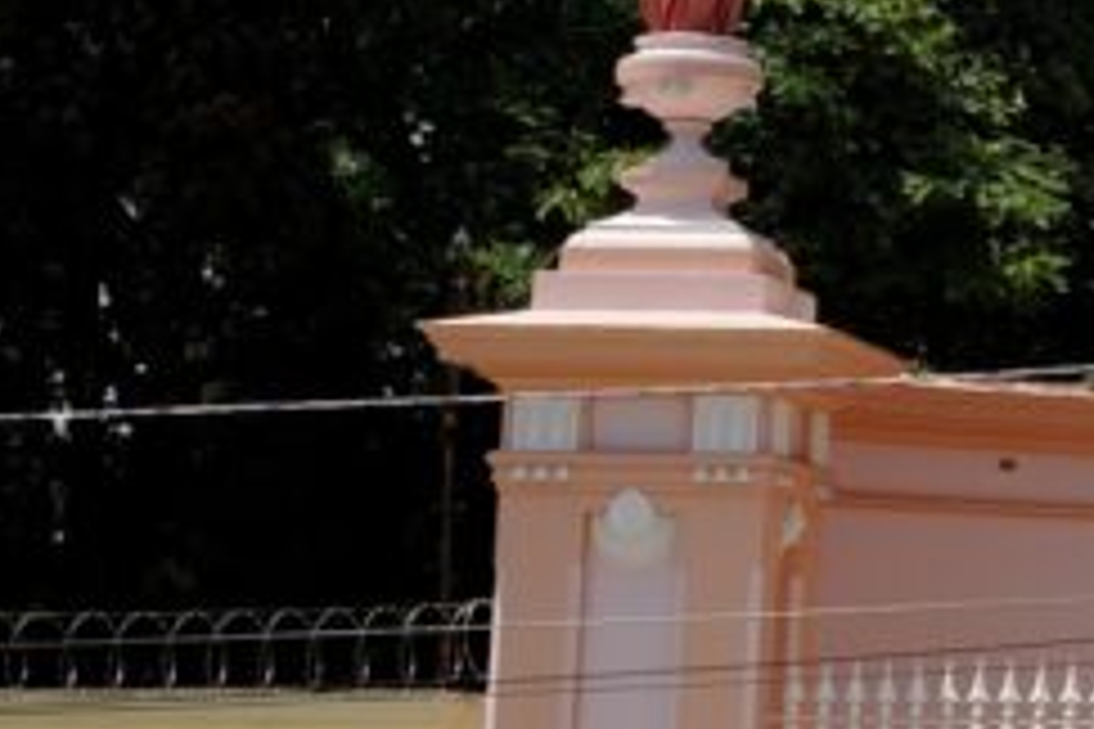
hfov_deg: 10.7
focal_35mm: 177
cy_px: -68
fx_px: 5378
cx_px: 2152
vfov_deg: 7.7
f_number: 10
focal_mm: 28
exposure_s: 1/250
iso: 250
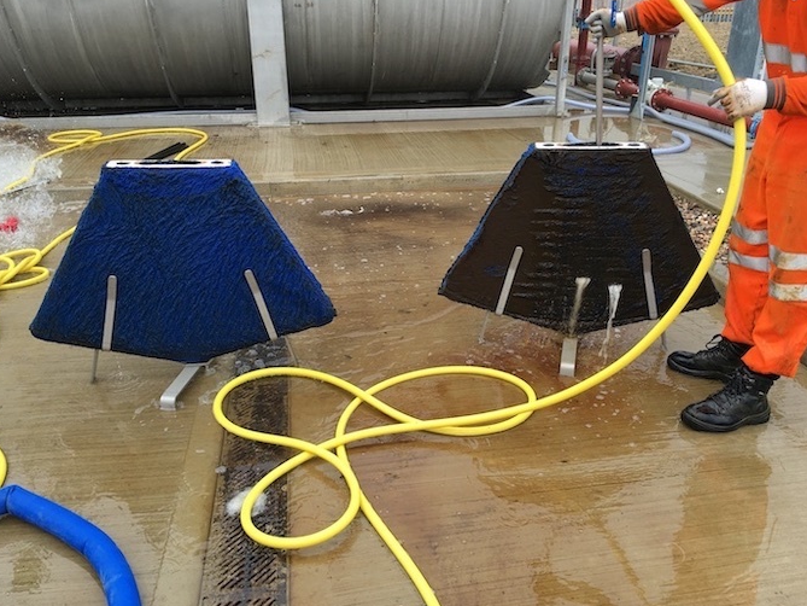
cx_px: 402
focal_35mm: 30
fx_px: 700
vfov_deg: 46.8
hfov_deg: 60.0
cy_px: 307
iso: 25
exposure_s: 1/386
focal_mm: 4.15
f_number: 2.2
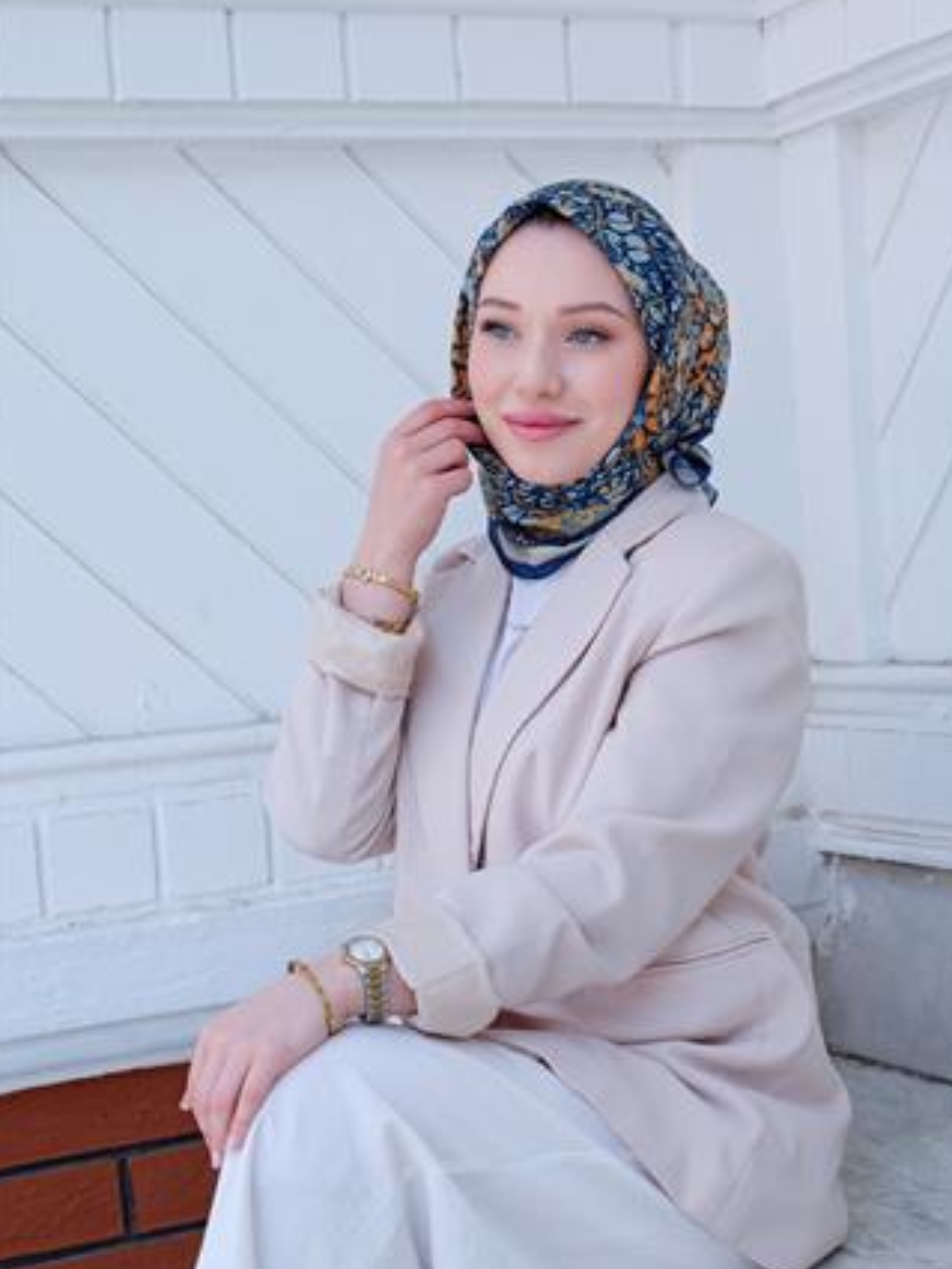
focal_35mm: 69
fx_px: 2529
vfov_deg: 28.1
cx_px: 585
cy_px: 739
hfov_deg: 21.3
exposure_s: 1/250
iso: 320
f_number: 5.6
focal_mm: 70
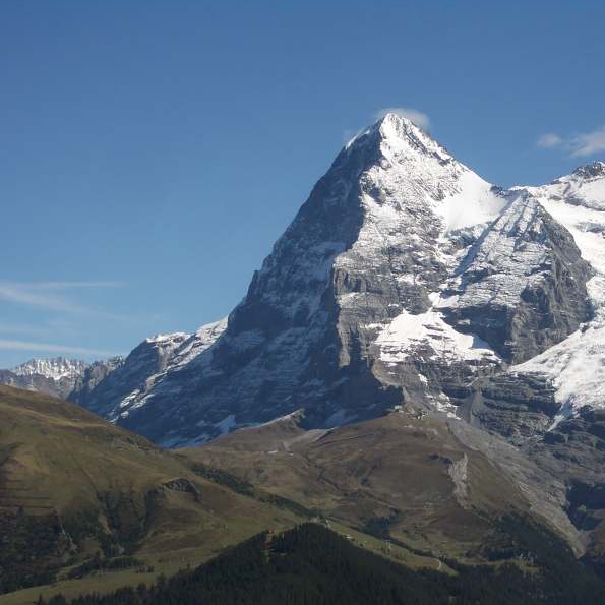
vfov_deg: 19.7
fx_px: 1740
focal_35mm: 88
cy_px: 301
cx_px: 374
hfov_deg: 19.7
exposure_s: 1/320
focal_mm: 12.2
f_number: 6.2
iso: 80
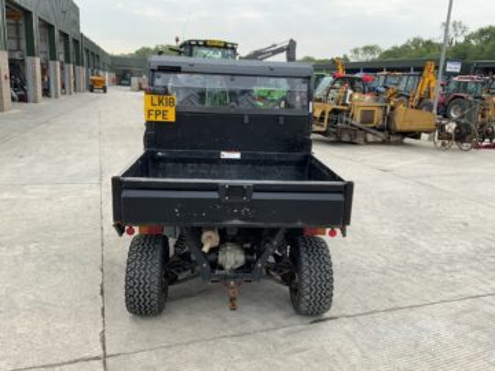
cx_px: 248
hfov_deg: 61.7
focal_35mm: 29
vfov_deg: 48.2
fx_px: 415
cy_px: 186
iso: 16
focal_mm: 3
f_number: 1.8
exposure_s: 1/375
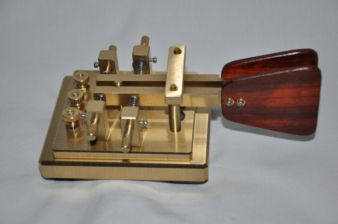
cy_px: 112
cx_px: 169
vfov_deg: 15.7
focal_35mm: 87
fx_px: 816
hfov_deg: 23.4
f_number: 5
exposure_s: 1/60
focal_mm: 58
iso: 1250
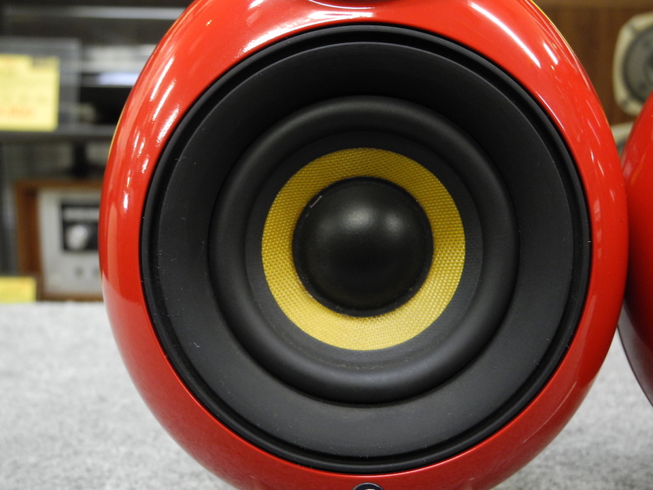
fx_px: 773
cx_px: 326
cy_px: 245
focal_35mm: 41
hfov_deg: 45.8
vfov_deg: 35.1
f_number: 3.2
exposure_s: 1/30.8
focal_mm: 8.8
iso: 400
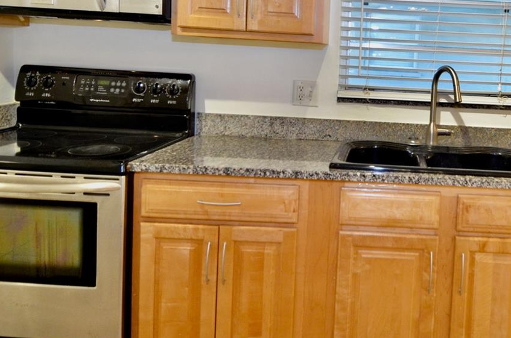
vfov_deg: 38.1
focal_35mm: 34
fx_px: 482
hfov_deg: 53.8
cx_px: 370
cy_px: 104
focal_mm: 12
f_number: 4
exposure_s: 1/60
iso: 800
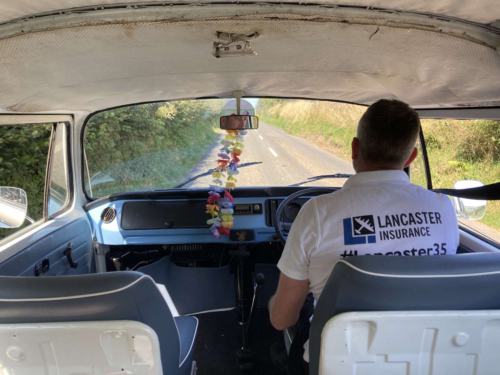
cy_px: 188
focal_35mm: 28
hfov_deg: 63.4
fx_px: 404
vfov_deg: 49.7
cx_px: 250
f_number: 1.8
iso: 20
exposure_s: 1/196
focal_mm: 3.99
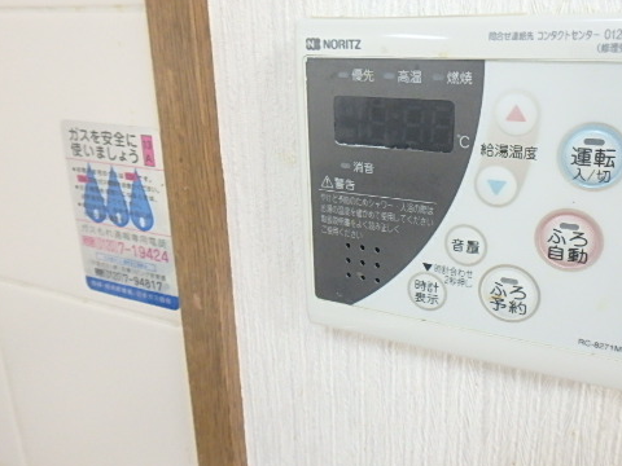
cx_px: 407
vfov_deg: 49.5
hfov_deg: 62.1
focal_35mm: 28
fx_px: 503
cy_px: 194
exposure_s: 1/30
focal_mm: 3.7
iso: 500
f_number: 3.5
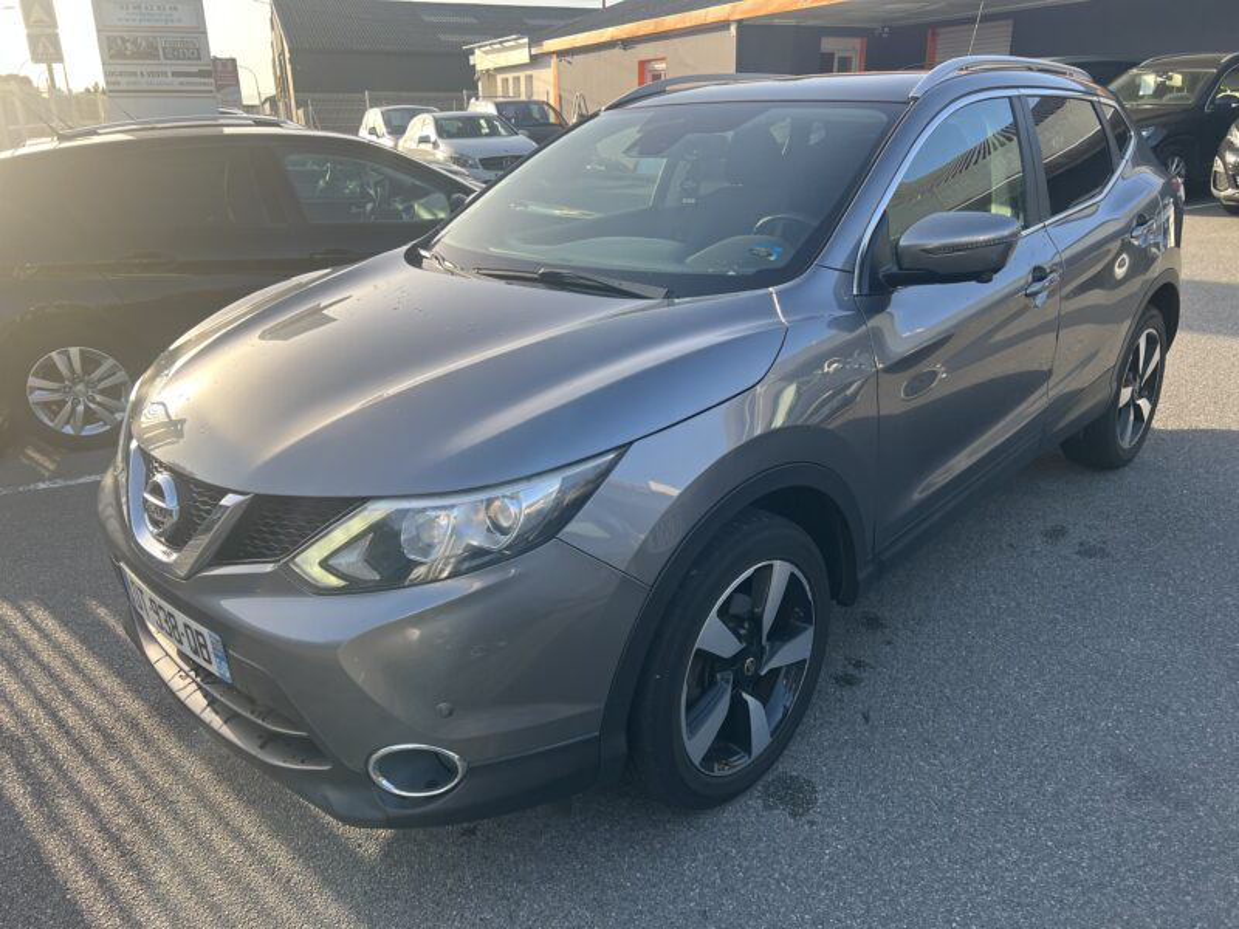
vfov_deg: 53.1
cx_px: 620
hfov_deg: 67.3
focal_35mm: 26
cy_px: 464
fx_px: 931
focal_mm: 5.7
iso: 50
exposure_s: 1/743
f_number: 1.5
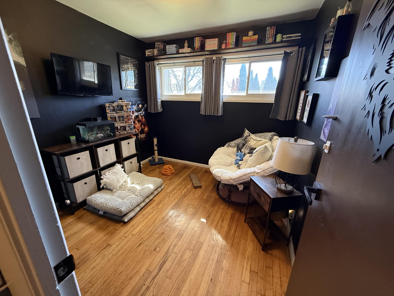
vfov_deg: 85.7
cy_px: 148
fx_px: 159
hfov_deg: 102.1
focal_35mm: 14
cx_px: 197
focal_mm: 2.22
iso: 400
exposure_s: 1/60
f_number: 2.2
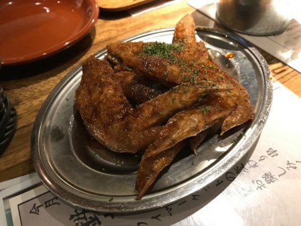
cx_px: 150
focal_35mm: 28
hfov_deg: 63.4
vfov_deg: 49.8
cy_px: 113
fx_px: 244
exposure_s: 1/9
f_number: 1.8
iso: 100
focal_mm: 3.99
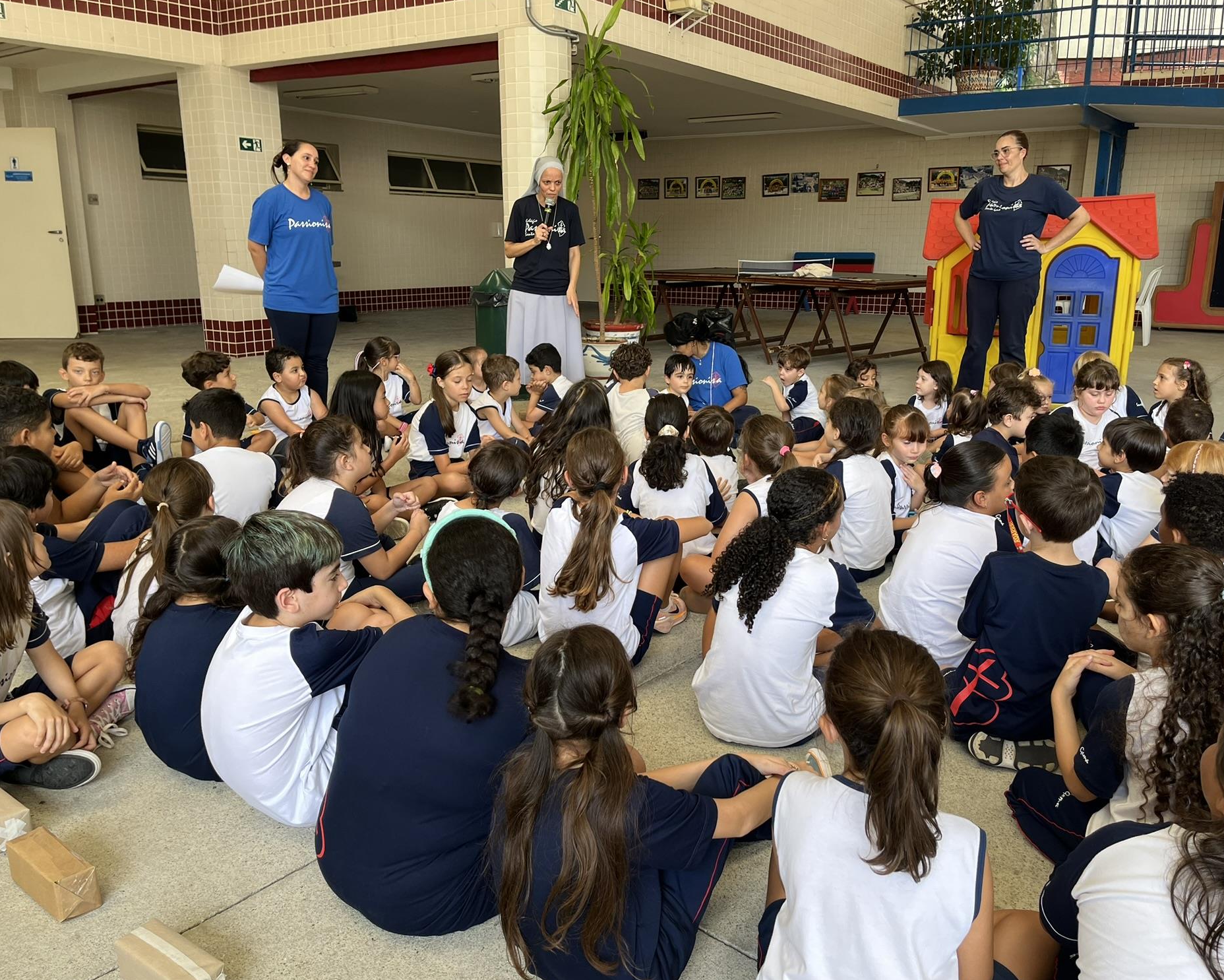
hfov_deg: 62.2
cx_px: 642
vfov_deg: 51.5
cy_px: 480
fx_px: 1014
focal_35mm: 28
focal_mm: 5.1
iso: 40
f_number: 1.6
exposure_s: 1/122
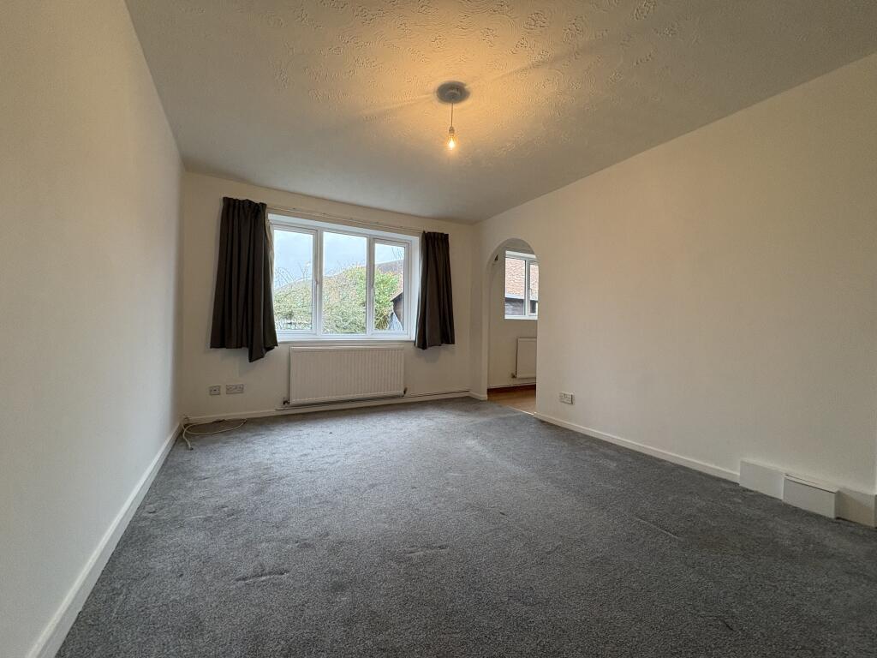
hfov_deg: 102.1
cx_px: 438
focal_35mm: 14
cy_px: 329
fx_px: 355
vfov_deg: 85.7
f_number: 2.2
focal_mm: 2.22
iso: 125
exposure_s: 1/50
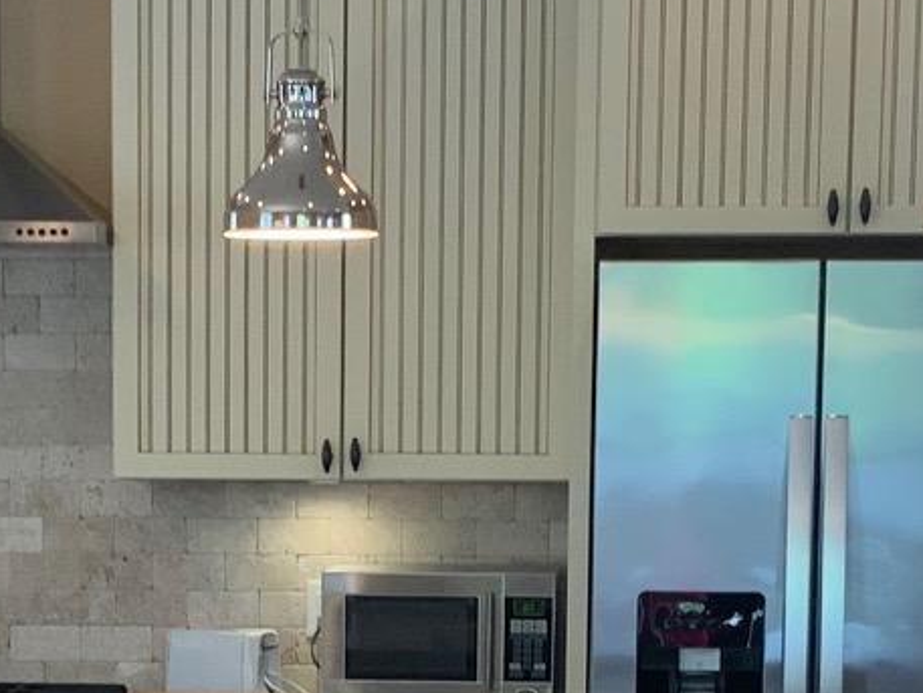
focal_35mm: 128
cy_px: 816
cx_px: 331
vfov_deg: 11.4
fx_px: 3414
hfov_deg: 15.4
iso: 50
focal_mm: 3
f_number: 1.8
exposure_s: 1/60
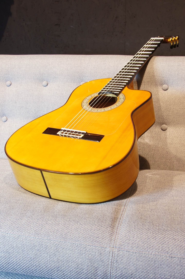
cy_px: 140
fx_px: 348
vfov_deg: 43.6
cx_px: 92
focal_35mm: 45
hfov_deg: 29.8
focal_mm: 30
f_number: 9
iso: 100
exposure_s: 1/1.67
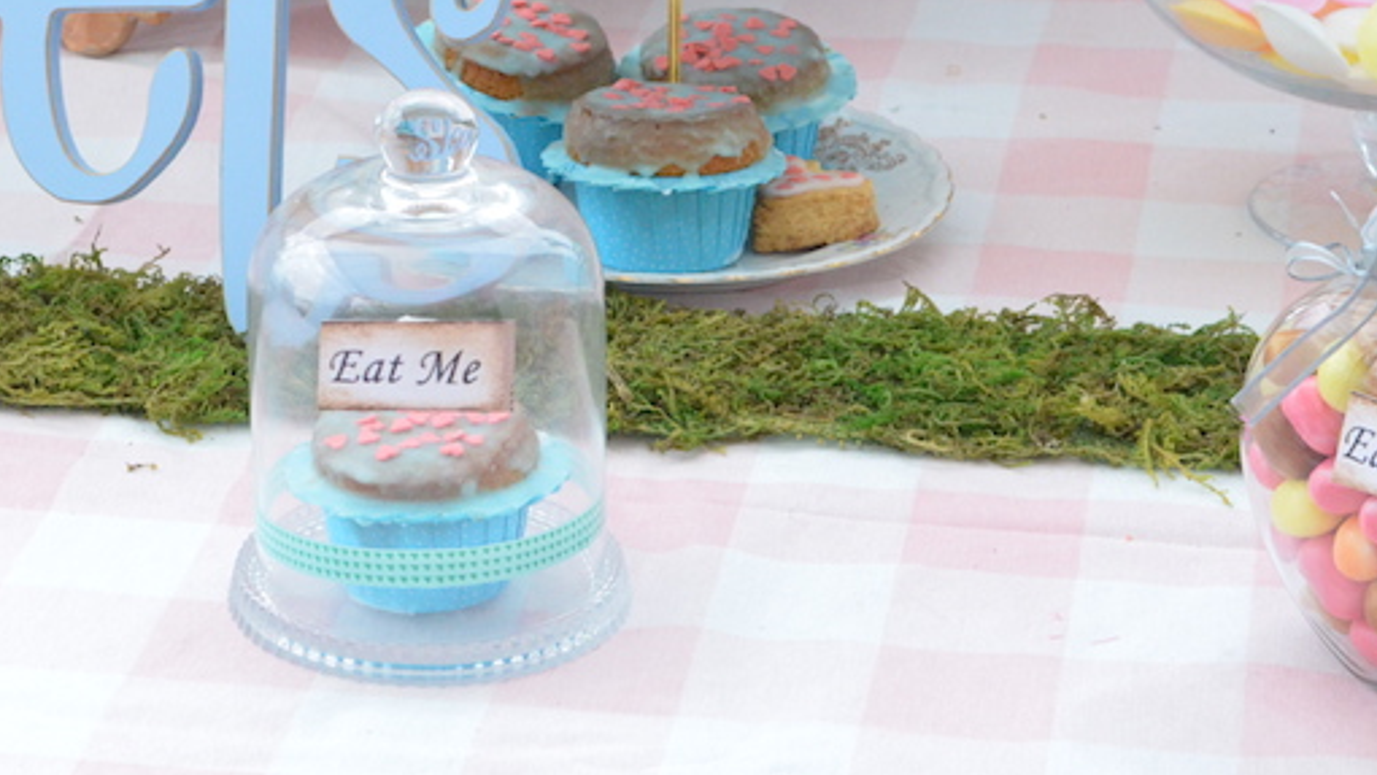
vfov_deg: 9.8
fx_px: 4492
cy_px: 162
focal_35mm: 123
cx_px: 424
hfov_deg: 17.4
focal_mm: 50
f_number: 7.1
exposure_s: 1/1250
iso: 3200
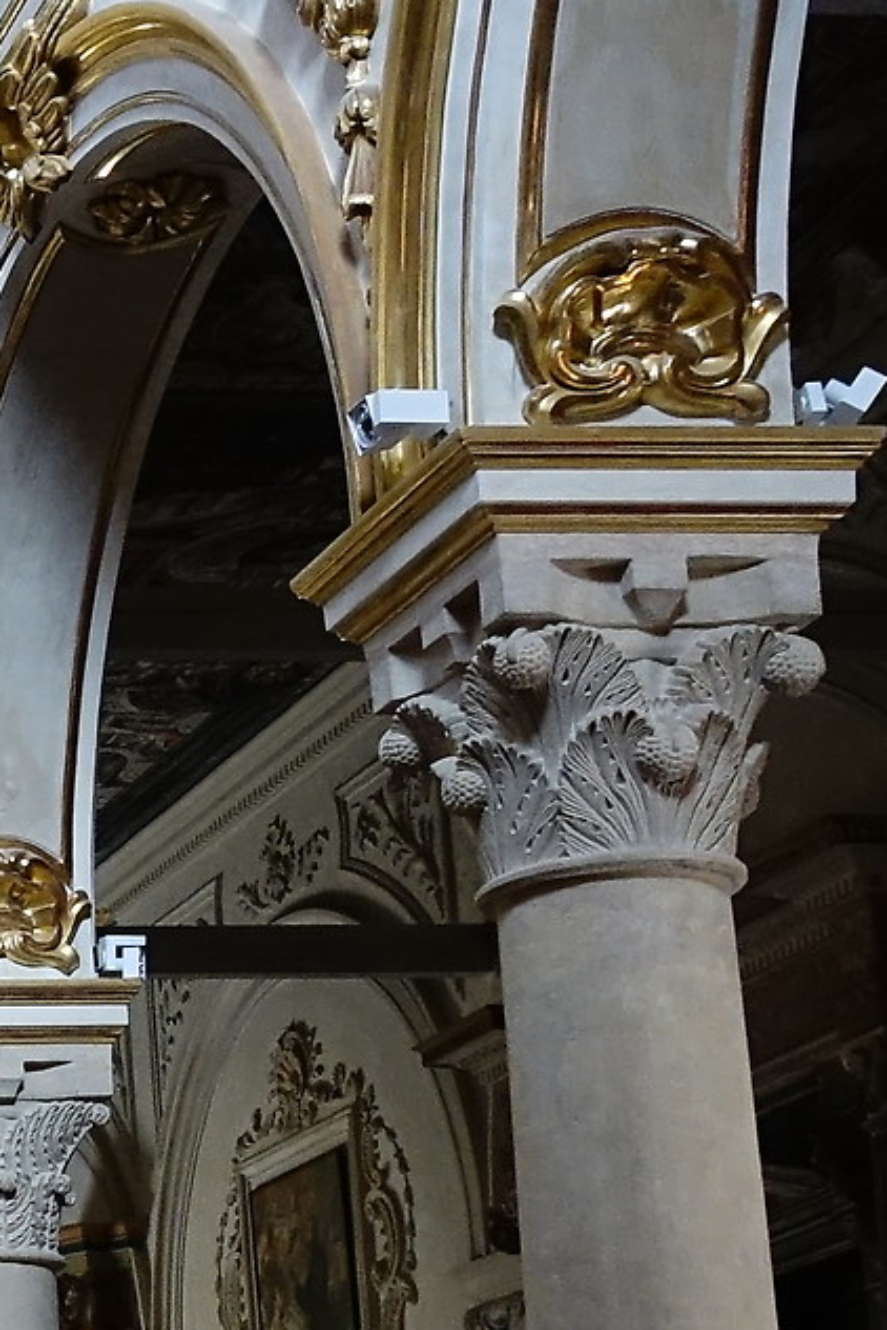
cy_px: 1124
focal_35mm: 91
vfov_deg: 22.0
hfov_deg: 12.3
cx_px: -1146
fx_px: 3363
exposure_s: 1/30
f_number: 4.5
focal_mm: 8.8
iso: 800
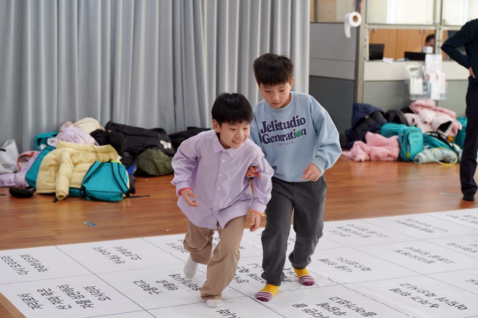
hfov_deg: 28.8
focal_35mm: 70
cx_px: 239
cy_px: 159
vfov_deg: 19.5
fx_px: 929
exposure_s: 1/160
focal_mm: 70
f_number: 4
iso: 1000
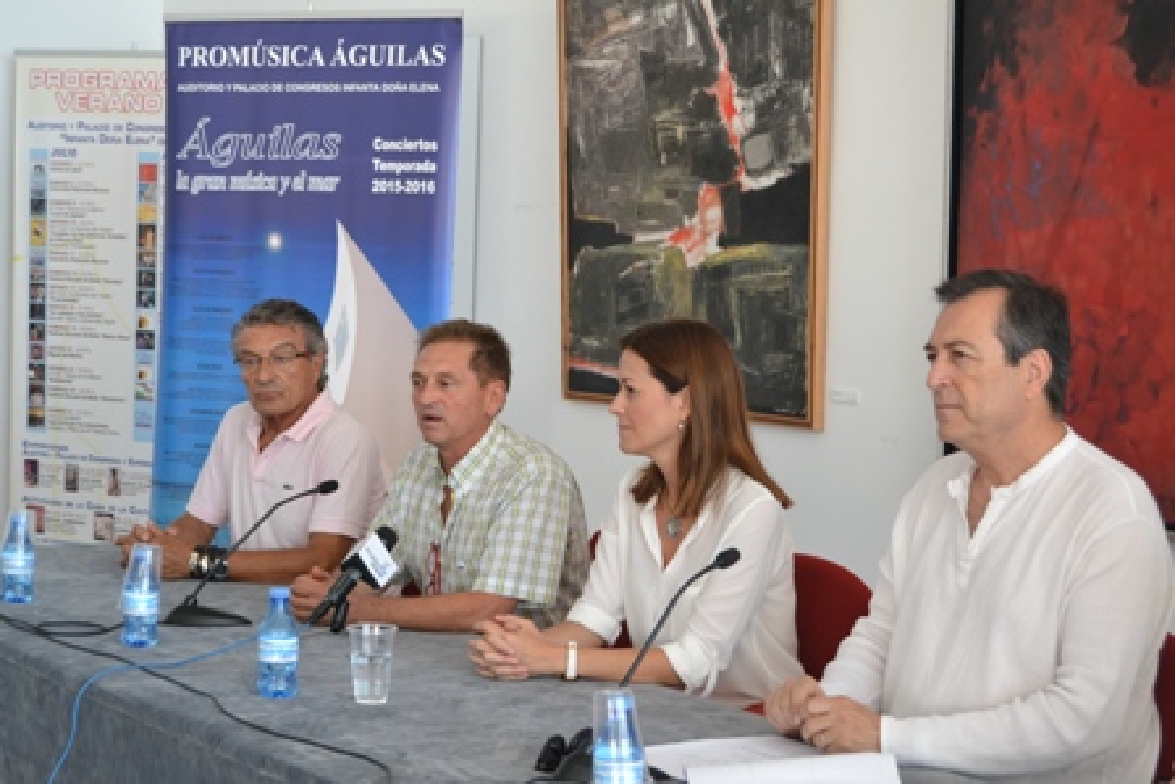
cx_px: 588
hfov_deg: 29.2
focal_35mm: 69
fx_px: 2253
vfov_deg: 19.7
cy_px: 392
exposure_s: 1/60
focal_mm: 46
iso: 640
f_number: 5.3
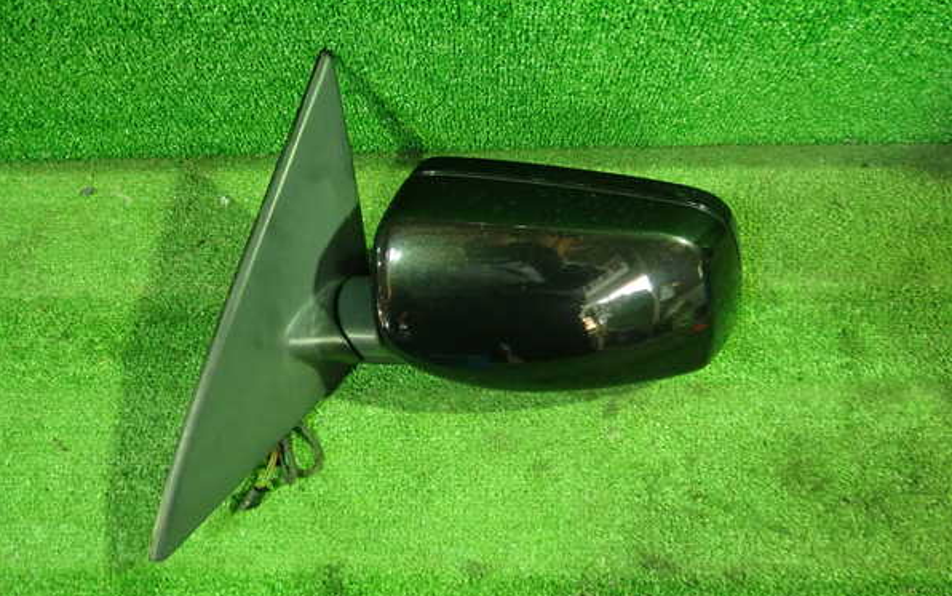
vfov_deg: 39.5
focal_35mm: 32
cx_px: 474
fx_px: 831
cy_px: 300
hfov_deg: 59.6
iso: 1000
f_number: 2.3
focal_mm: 5.5
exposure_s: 1/30
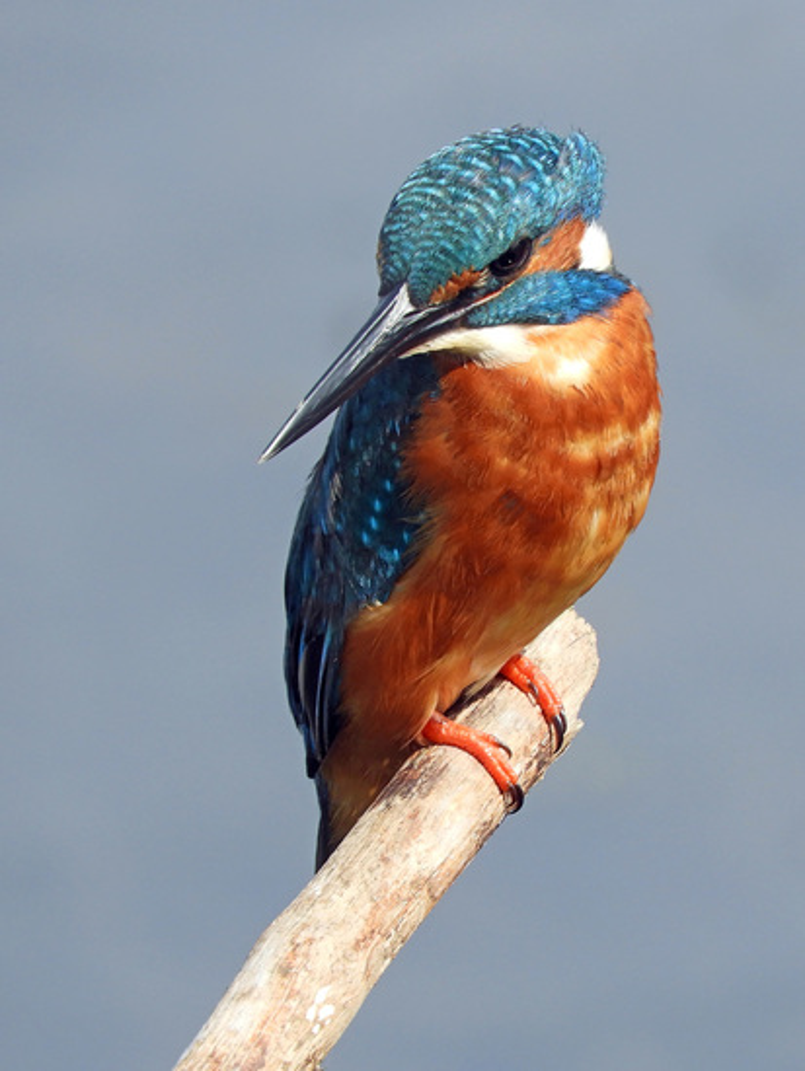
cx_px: 402
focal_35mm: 700
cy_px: 536
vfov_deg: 2.8
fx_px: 21688
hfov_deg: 2.1
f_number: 5.6
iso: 100
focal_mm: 125.4
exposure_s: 1/320
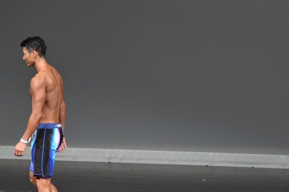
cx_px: 170
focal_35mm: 402
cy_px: 115
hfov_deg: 5.1
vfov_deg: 3.4
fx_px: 3225
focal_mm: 210
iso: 5000
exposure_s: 1/400
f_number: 5.6
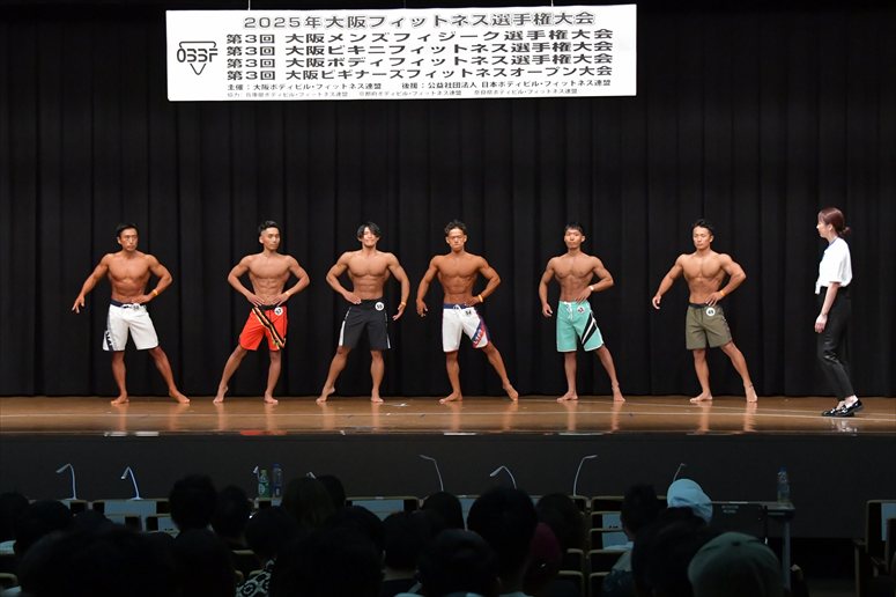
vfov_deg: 14.7
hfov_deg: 21.9
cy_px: 298
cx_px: 448
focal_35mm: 93
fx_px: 2314
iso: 6400
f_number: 5.6
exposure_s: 1/400
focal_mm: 62
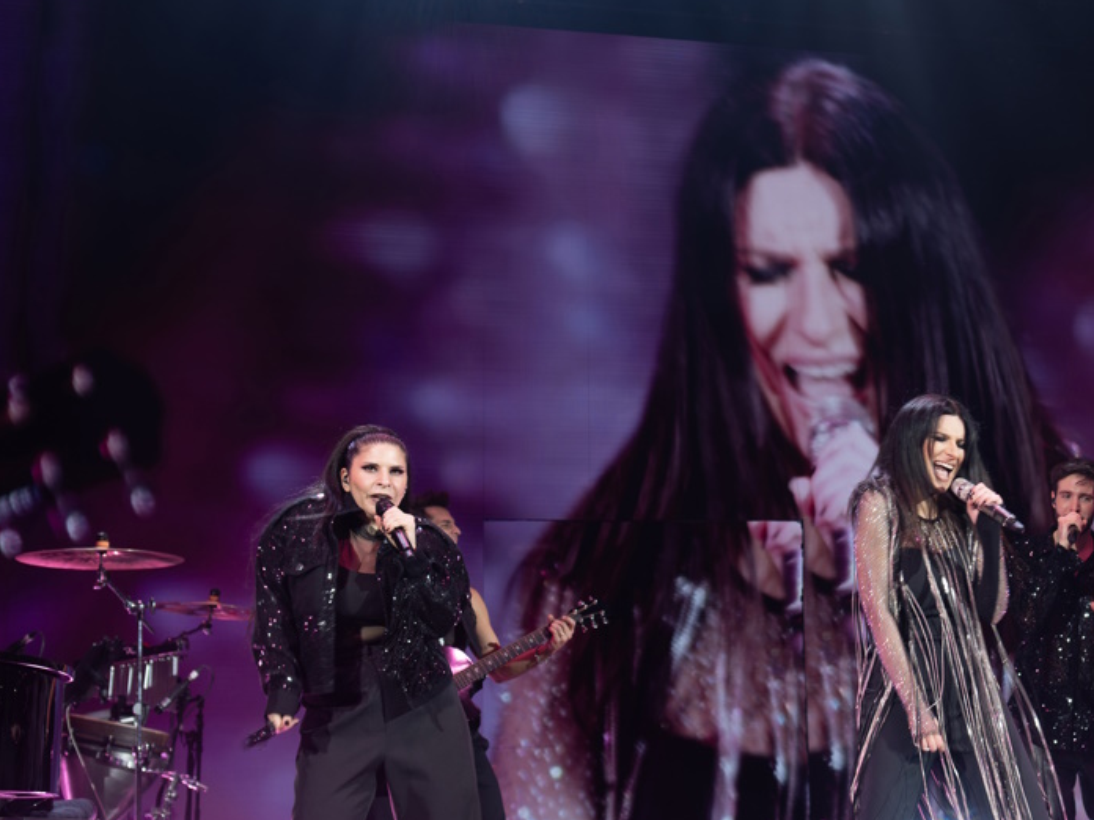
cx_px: 835
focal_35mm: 58
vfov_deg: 25.2
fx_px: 1833
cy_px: 489
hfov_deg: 32.5
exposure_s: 1/70
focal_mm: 35
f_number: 3.2
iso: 125
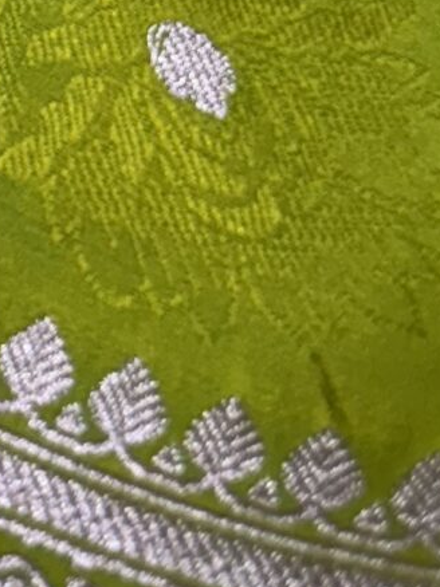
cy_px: -661
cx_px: -789
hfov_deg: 8.5
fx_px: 2579
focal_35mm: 152
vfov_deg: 11.5
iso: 80
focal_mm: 5.96
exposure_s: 1/100
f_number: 1.6
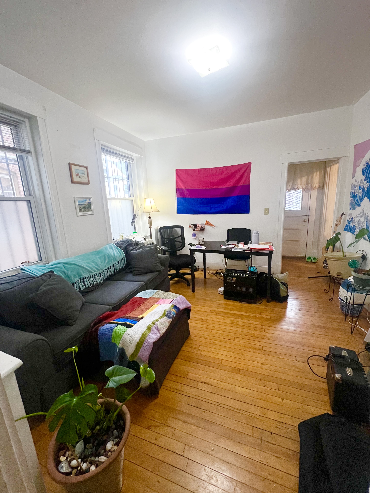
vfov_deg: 106.2
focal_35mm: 13
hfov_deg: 89.9
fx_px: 185
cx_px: 185
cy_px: 246
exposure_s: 1/60
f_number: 1.8
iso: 400
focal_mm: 1.57
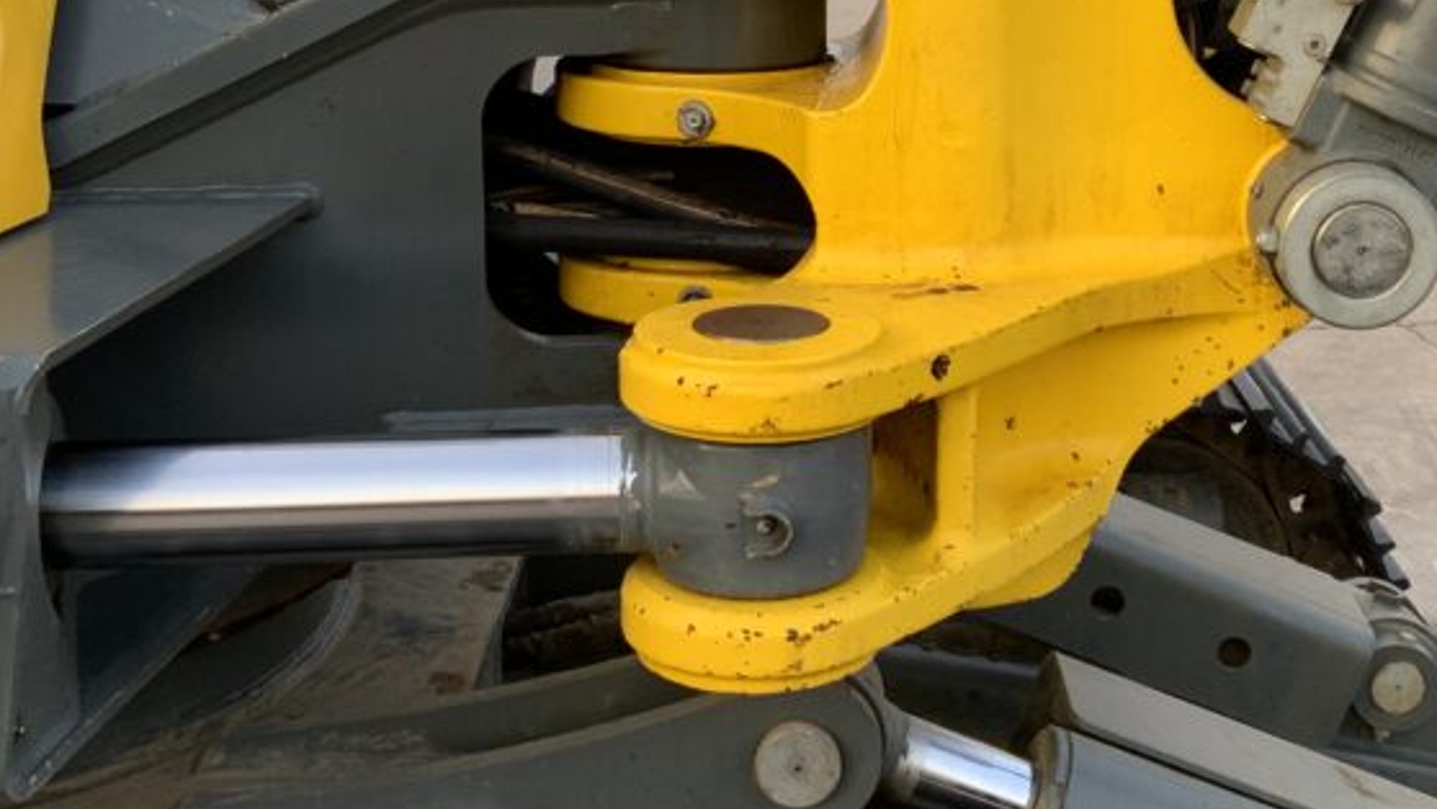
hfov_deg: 35.8
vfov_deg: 20.5
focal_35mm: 58
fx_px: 2210
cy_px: 149
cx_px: 901
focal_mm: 3
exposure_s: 1/122
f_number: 1.8
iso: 32
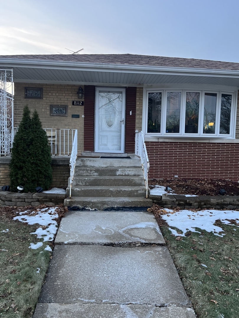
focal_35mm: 26
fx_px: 239
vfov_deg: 67.3
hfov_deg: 53.1
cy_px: 159
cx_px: 120
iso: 125
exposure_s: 1/100
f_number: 1.6
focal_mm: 5.1
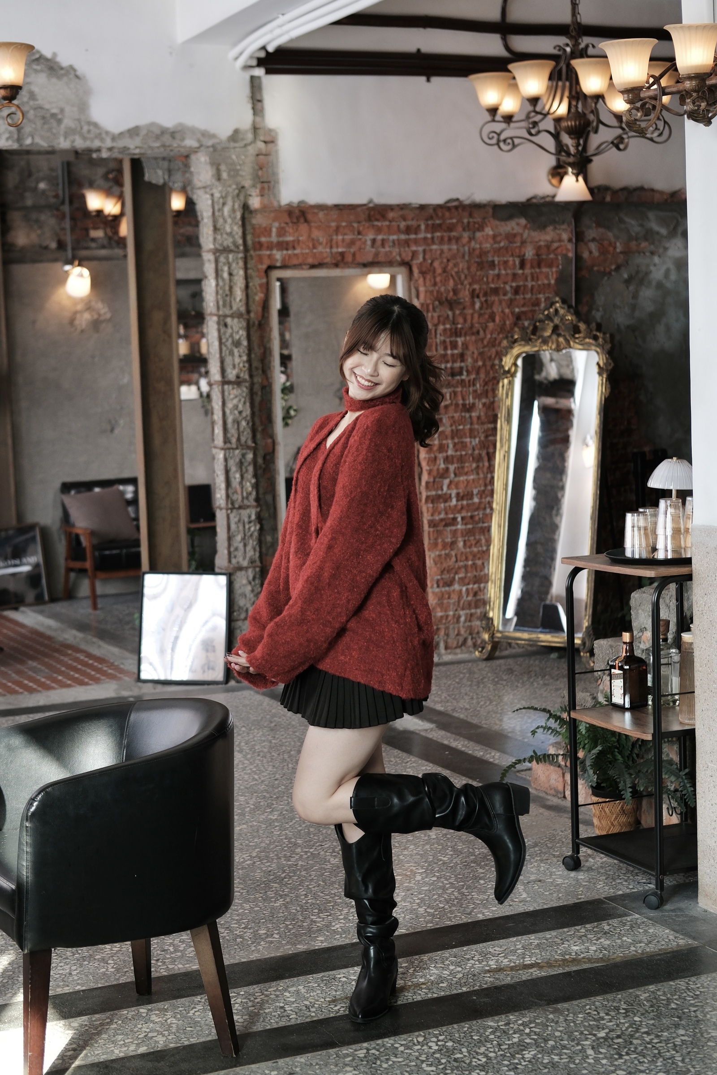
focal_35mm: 53
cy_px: 538
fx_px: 1583
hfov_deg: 25.5
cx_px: 358
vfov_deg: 37.5
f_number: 2.5
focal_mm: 35
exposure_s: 1/90
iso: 400
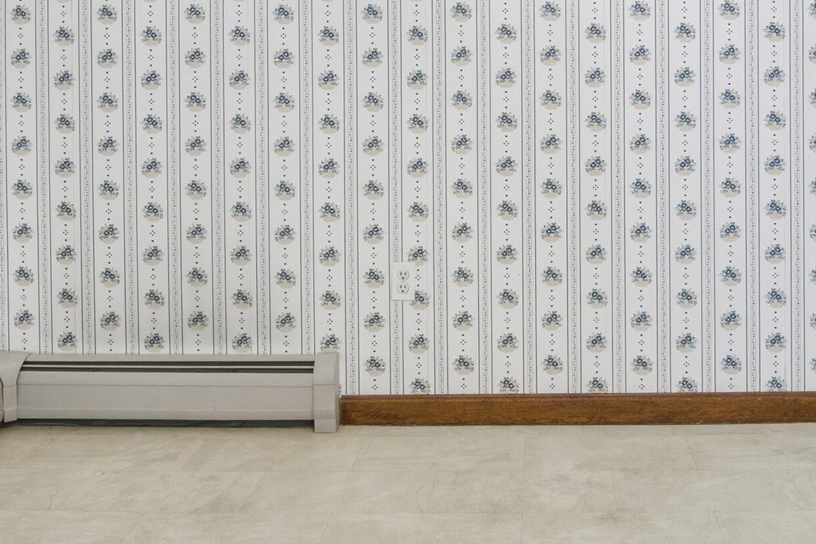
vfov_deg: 31.5
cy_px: 45
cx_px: 530
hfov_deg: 47.6
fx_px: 912
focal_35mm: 40
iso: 800
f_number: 7.1
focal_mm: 11
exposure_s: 1/100
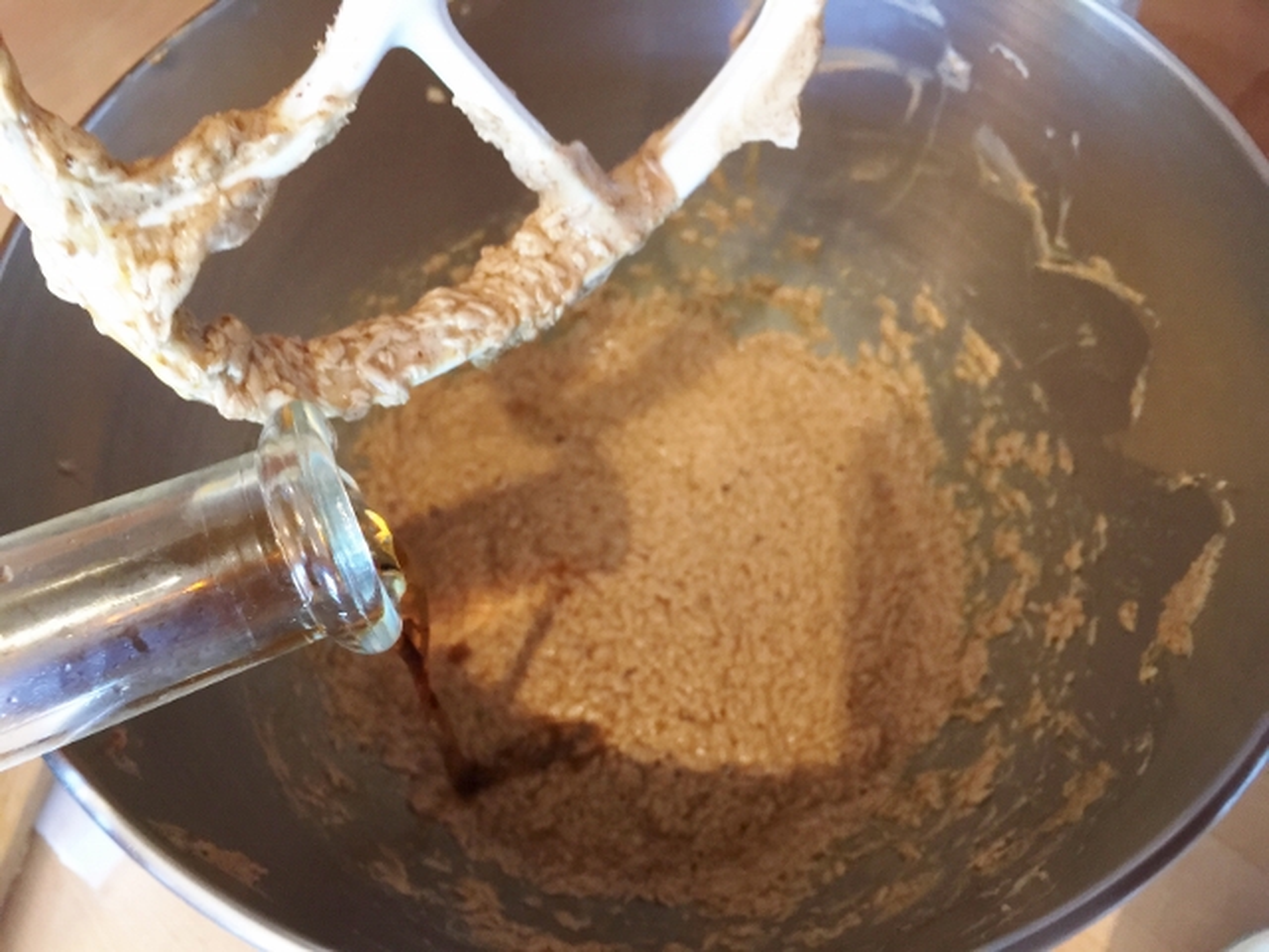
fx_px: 1063
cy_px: 476
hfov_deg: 61.7
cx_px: 634
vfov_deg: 48.2
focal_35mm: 29
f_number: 2.2
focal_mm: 4.15
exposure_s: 1/10
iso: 100
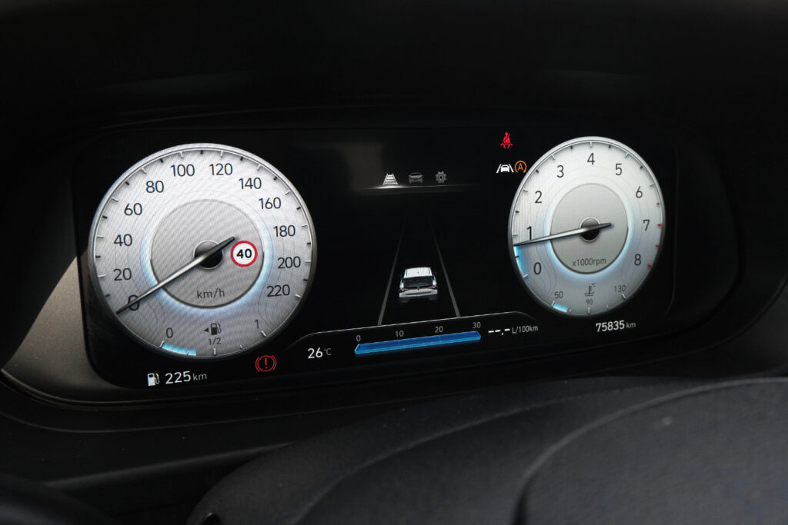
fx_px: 657
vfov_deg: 43.6
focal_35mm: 30
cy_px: 262
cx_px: 394
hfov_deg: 61.9
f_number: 9
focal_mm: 19.7
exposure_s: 1/200
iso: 2000
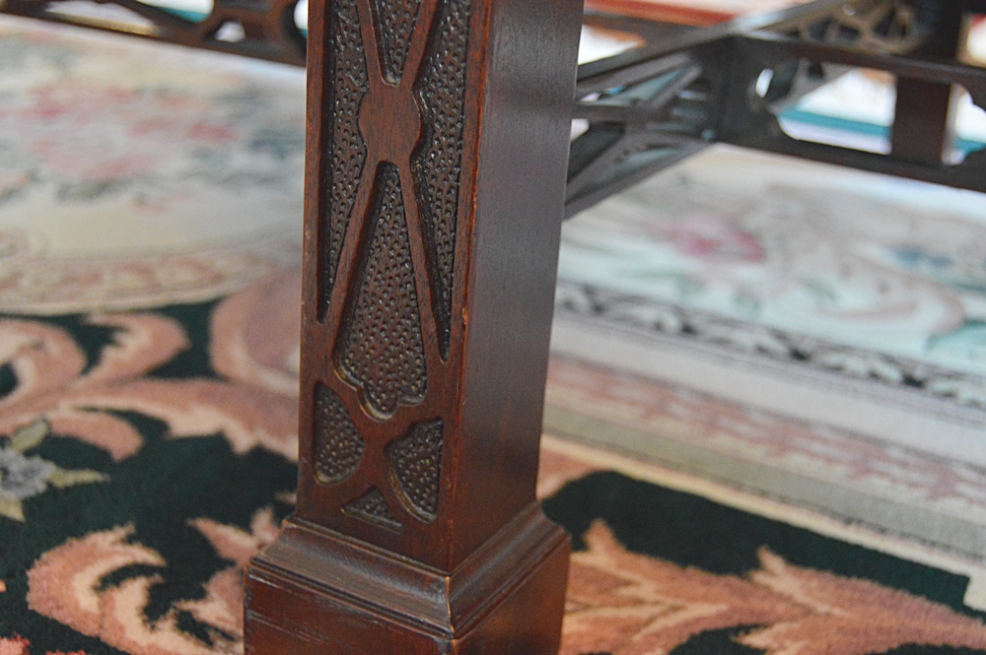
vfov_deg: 28.0
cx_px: 493
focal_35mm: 48
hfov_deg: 41.1
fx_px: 1314
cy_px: 328
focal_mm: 32
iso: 3200
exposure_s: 1/25
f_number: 4.5
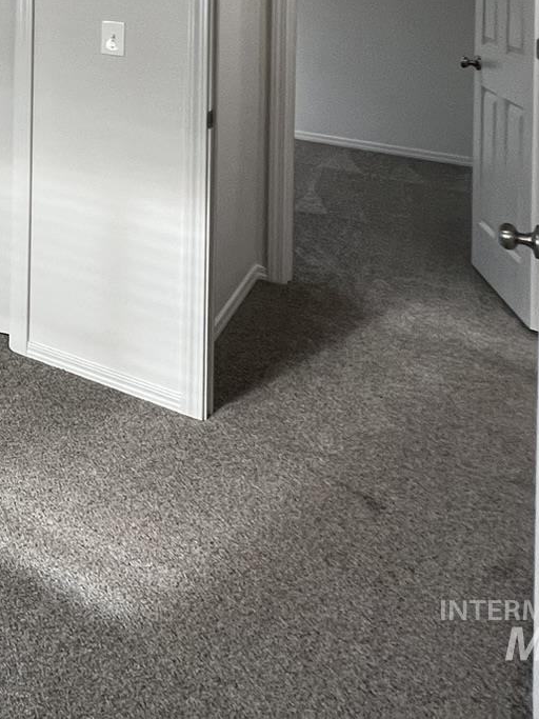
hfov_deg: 23.1
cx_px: -395
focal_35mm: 39
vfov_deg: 38.7
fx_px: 810
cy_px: -88
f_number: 1.8
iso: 160
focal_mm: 1.57
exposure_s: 1/120
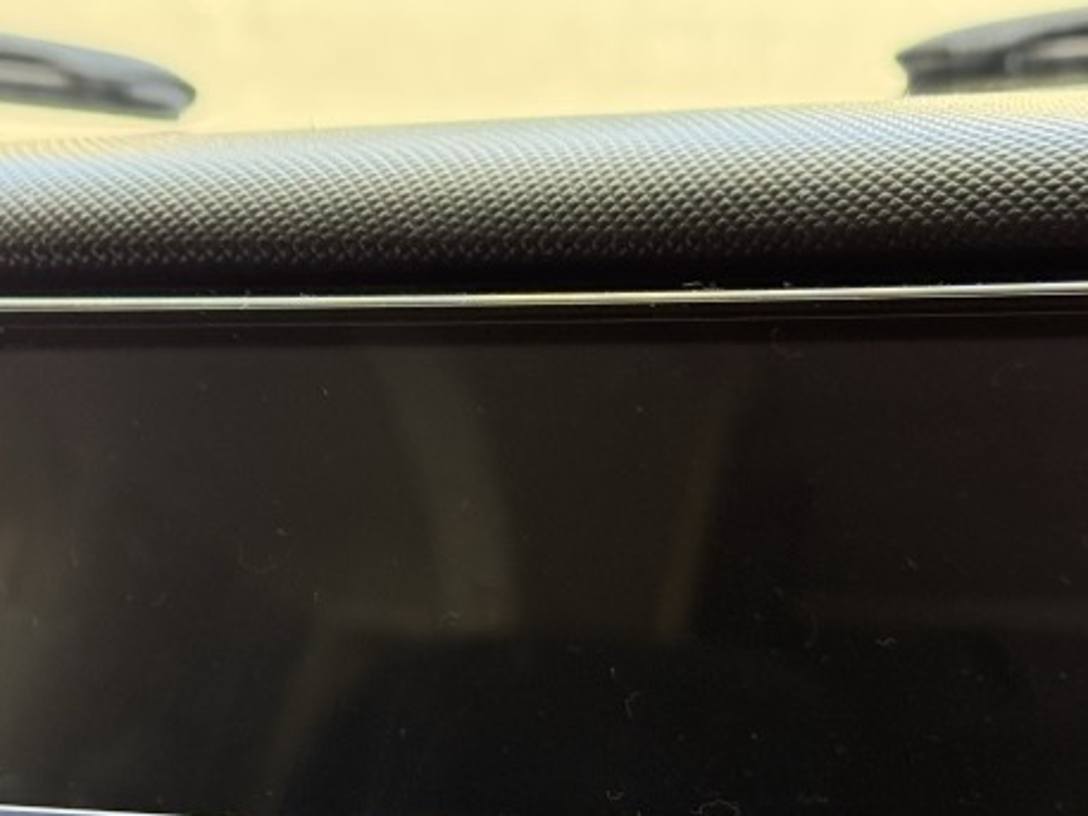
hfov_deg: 18.7
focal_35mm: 105
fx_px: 3301
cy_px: 856
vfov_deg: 13.9
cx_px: 624
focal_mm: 6.76
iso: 200
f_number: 1.78
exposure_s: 1/60
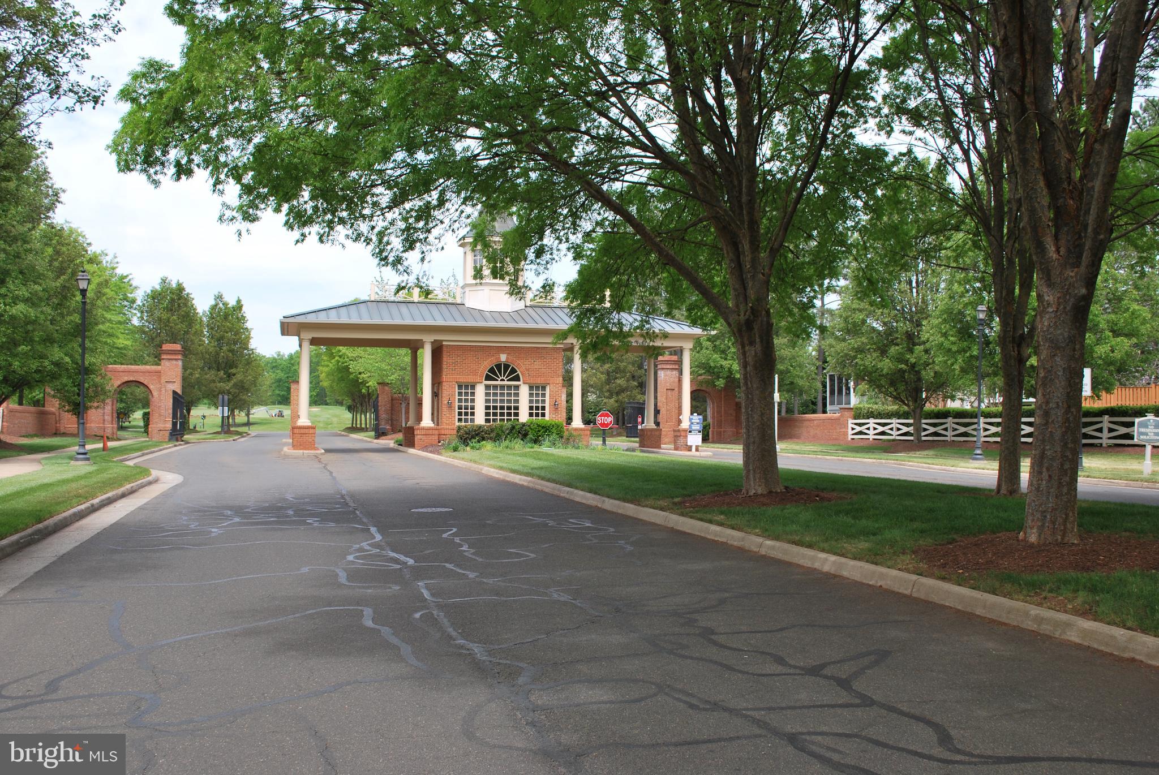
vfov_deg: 37.0
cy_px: 388
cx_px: 580
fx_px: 1160
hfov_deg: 53.1
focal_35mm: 36
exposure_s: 1/200
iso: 100
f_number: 7.1
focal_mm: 24
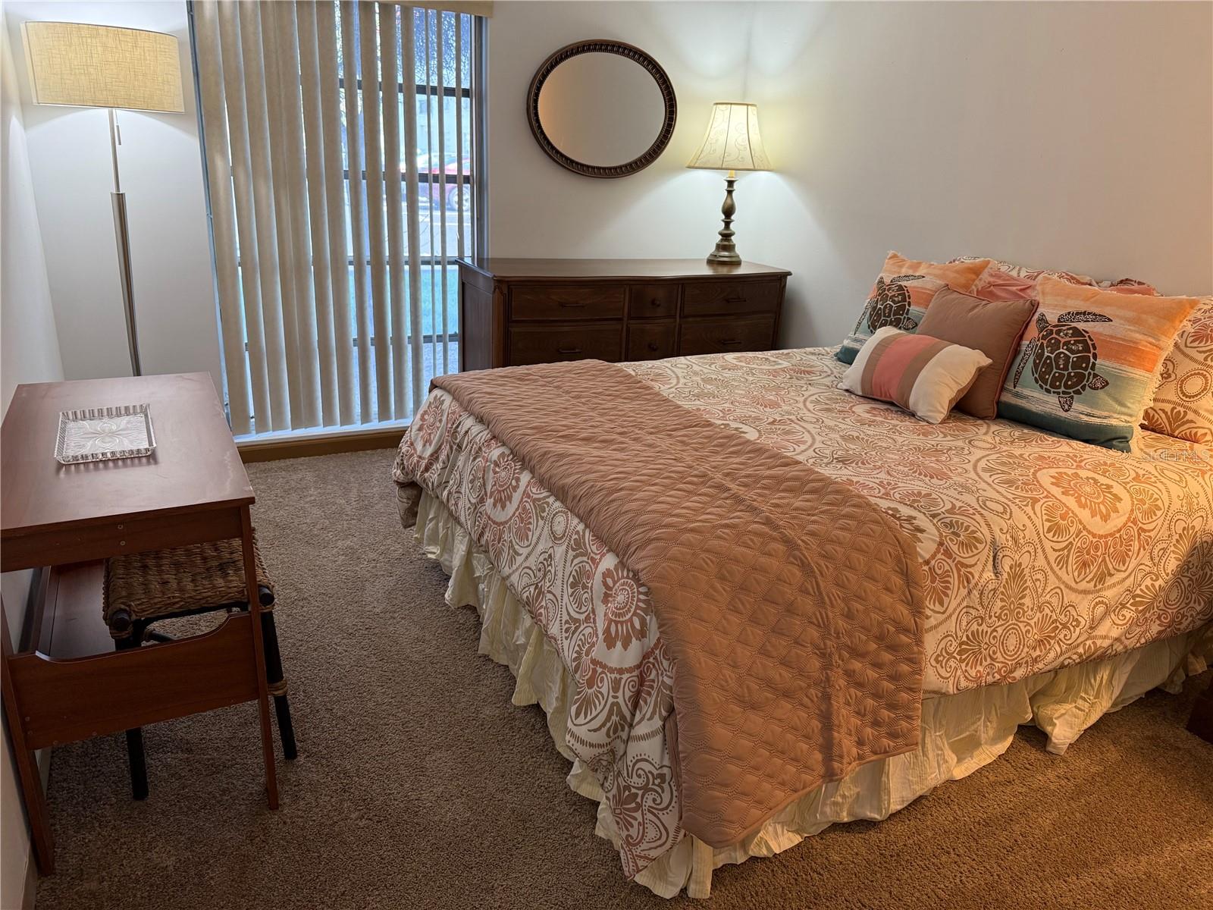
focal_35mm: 24
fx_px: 841
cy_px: 455
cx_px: 606
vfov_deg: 56.8
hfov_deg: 71.6
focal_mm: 6.76
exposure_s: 1/60
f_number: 1.78
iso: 200
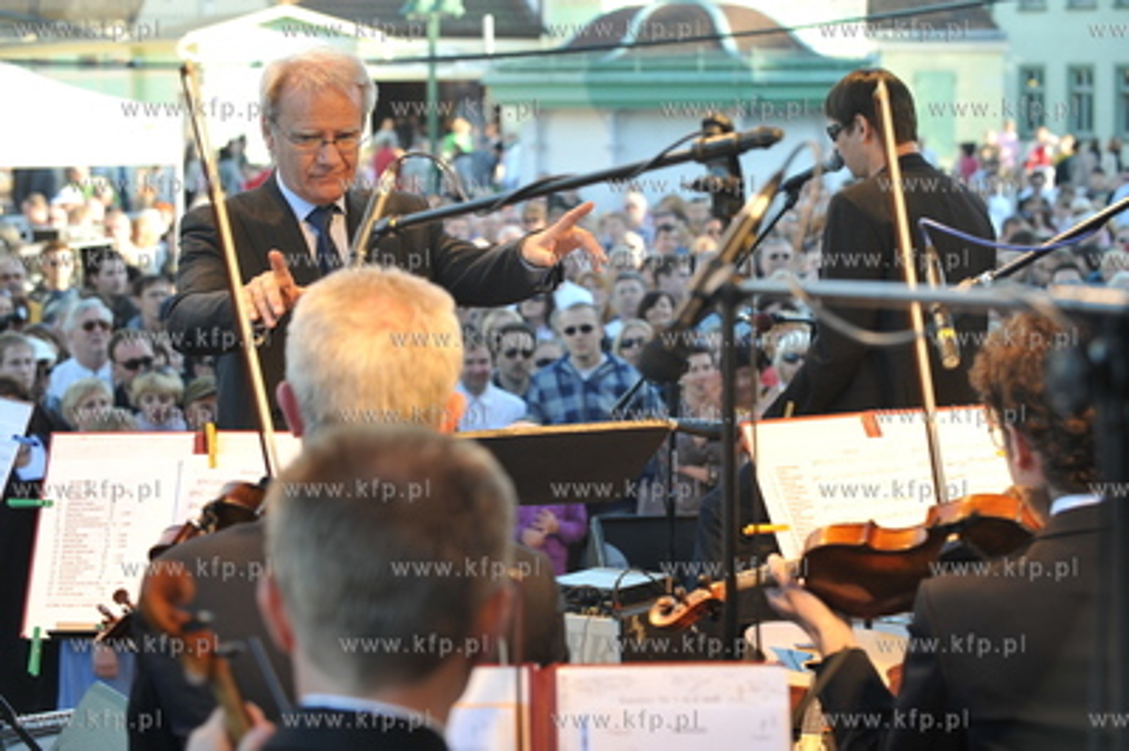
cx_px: 564
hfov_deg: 22.6
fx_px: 2820
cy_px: 376
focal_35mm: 90
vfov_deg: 15.2
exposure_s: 1/200
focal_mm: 90
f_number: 5.6
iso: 400
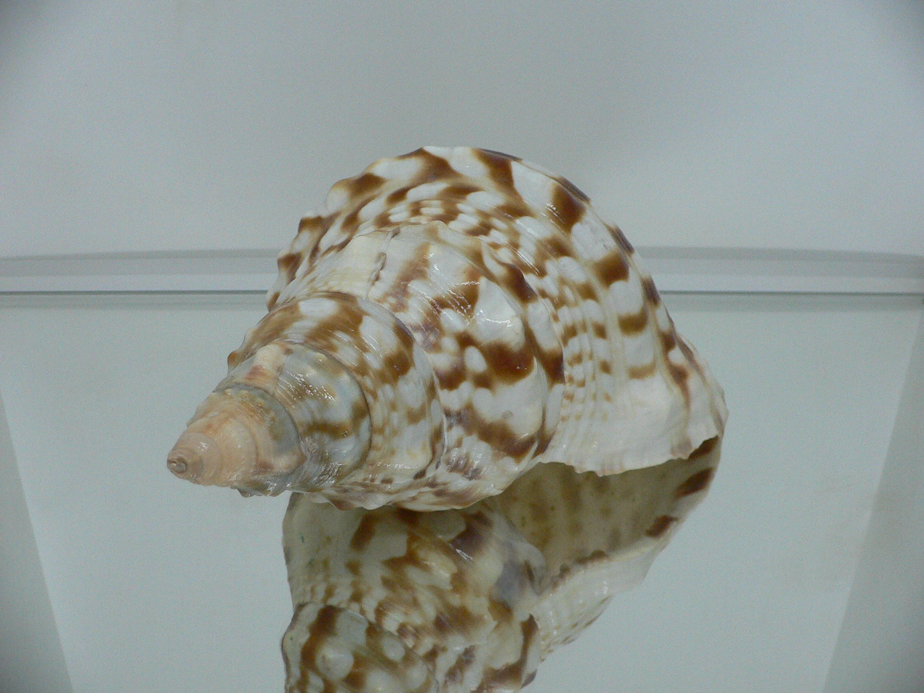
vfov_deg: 40.7
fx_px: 934
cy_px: 346
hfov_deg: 52.6
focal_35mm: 35
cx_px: 462
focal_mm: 4.6
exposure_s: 1/60
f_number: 2.8
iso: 200
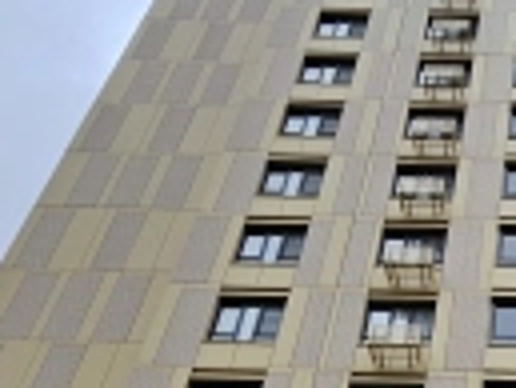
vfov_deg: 19.9
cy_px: 596
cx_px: 560
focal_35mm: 63
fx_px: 940
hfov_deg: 28.1
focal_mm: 2.2
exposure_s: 1/285
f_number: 2.2
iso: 64
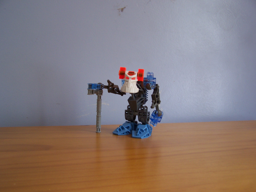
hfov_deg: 49.0
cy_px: 96
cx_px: 128
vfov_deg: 37.7
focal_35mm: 38
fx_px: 281
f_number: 2.8
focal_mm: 6.3
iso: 140
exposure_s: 1/30
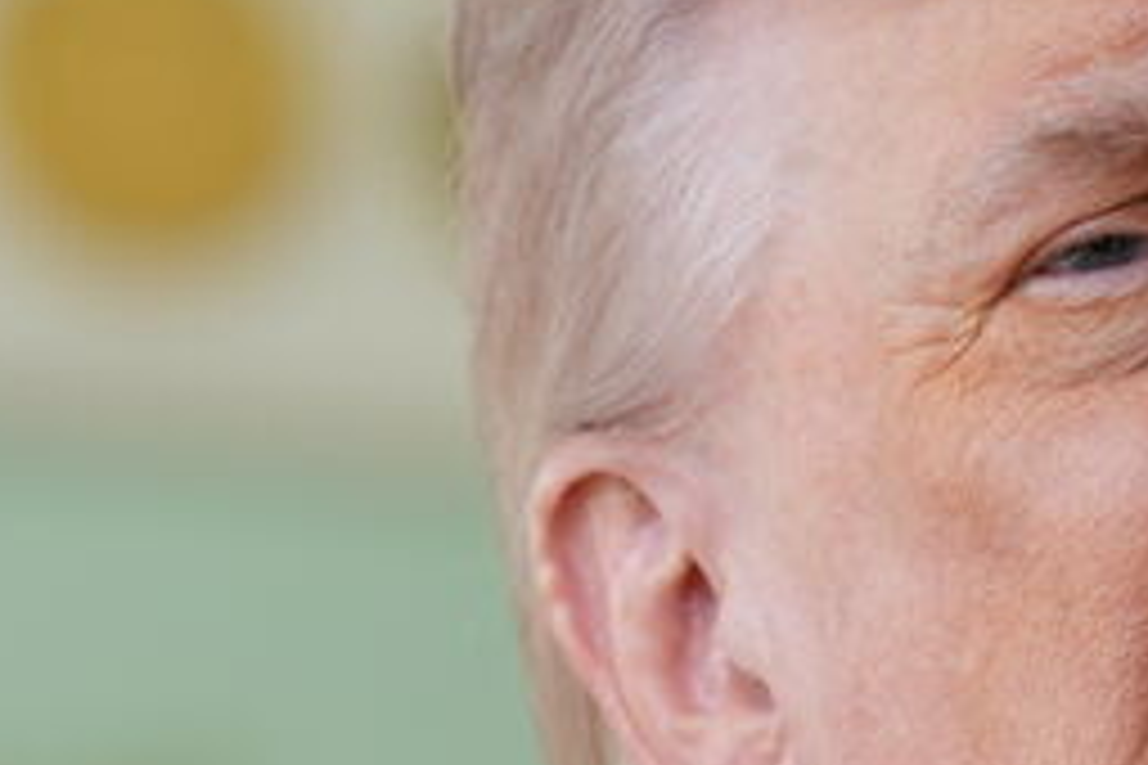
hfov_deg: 3.3
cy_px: 470
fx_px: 19961
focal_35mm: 626
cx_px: 1067
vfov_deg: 2.2
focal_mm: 163
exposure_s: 1/500
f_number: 2.8
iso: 500
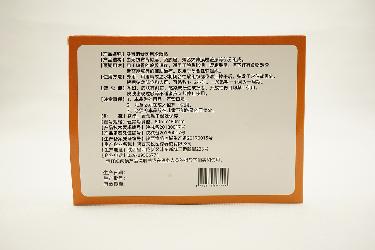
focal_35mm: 33
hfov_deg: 57.2
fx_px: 344
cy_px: 125
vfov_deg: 40.0
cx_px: 188
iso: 1000
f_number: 9
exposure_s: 1/160
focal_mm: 33
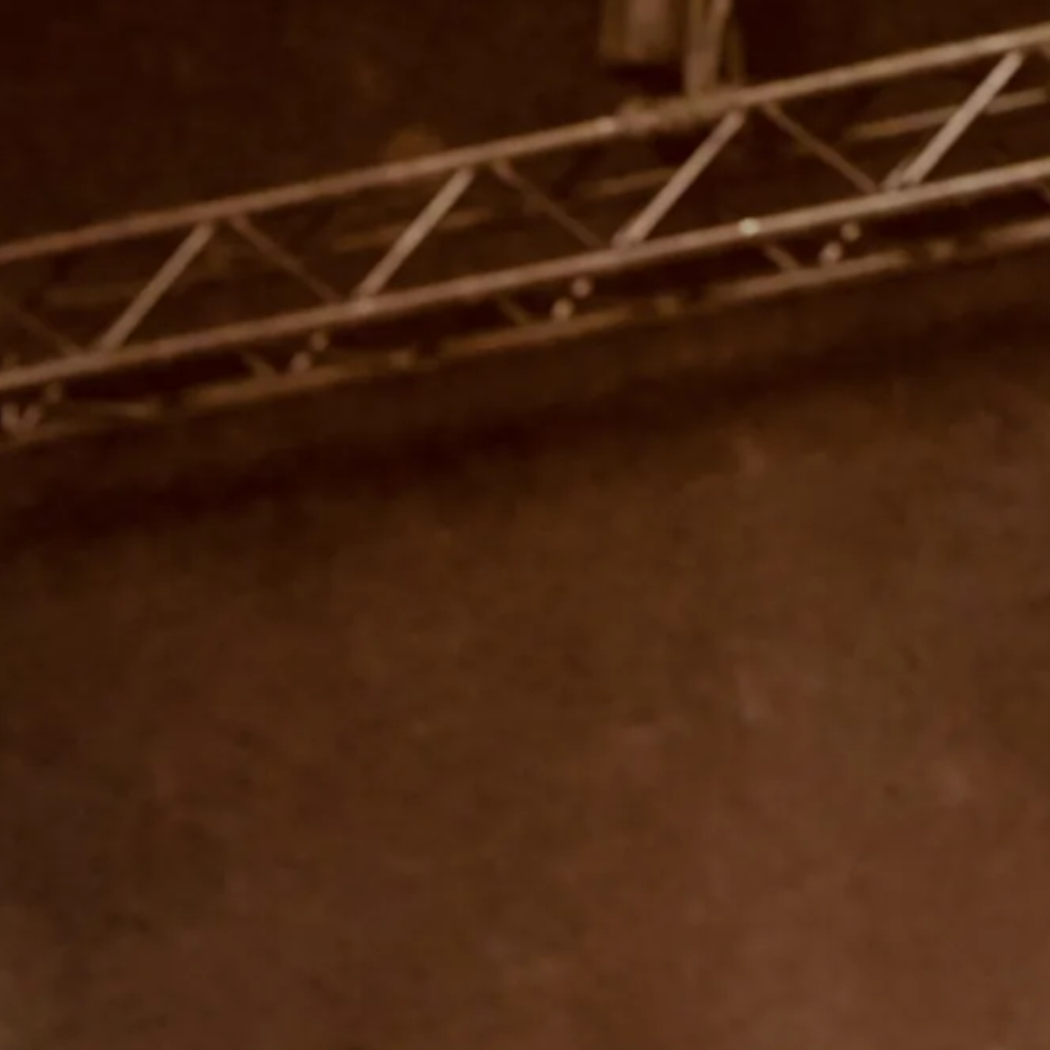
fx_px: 9060
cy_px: 1795
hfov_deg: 6.6
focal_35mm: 264
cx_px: -282
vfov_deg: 6.5
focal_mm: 9
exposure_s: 1/206
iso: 25
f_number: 2.8
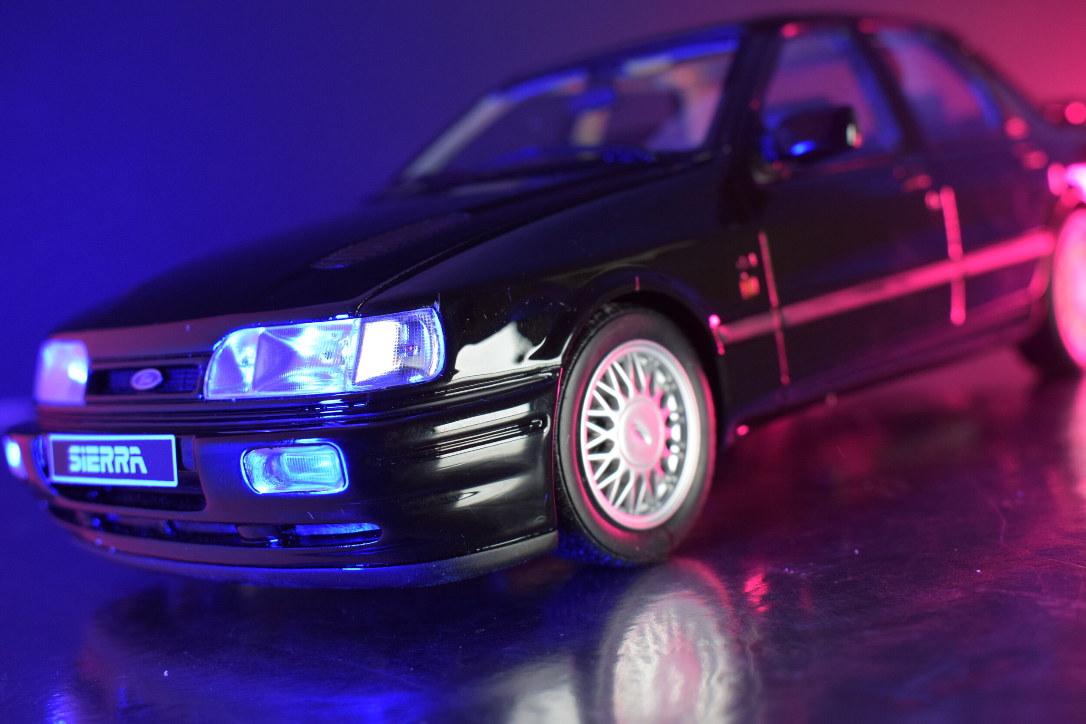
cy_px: 362
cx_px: 543
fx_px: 1357
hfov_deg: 43.6
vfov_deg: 29.9
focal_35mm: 45
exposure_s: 1/80
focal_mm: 30
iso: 800
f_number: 7.1
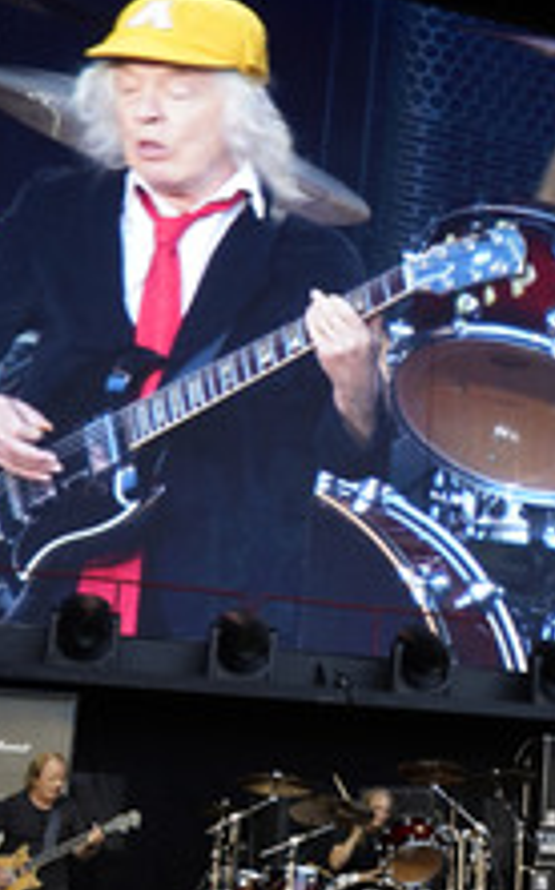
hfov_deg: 15.6
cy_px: 455
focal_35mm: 77
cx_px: 822
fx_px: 1865
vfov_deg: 26.8
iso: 1600
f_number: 5
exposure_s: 1/400
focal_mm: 37
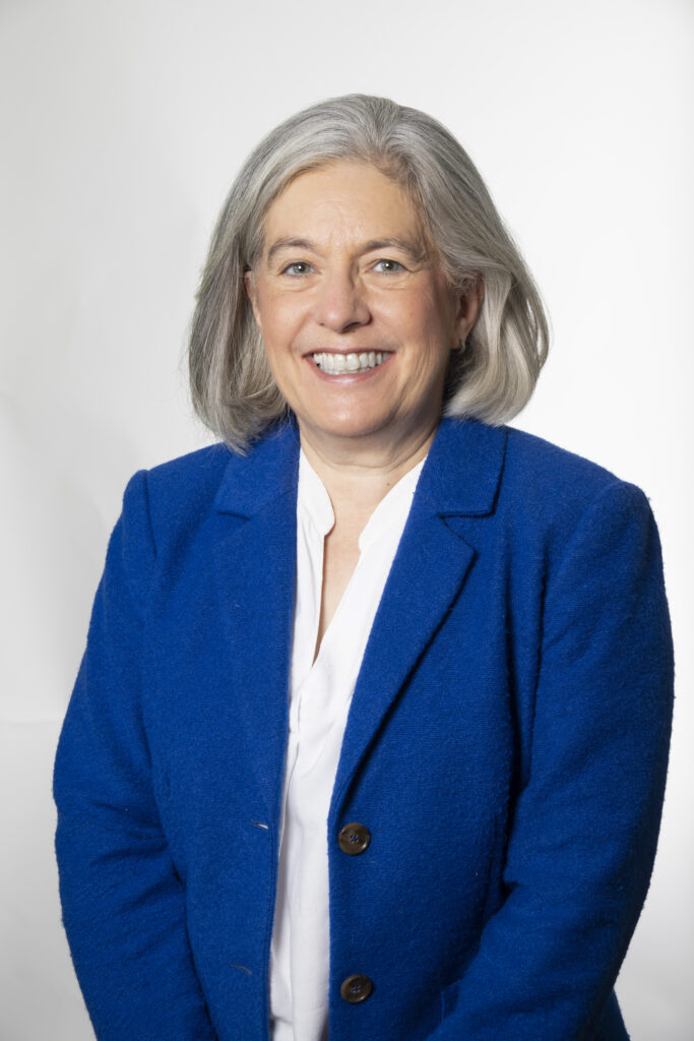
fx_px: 1879
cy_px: 520
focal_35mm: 65
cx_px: 347
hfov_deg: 20.9
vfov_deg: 31.0
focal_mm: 65
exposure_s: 1/80
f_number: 9
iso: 100
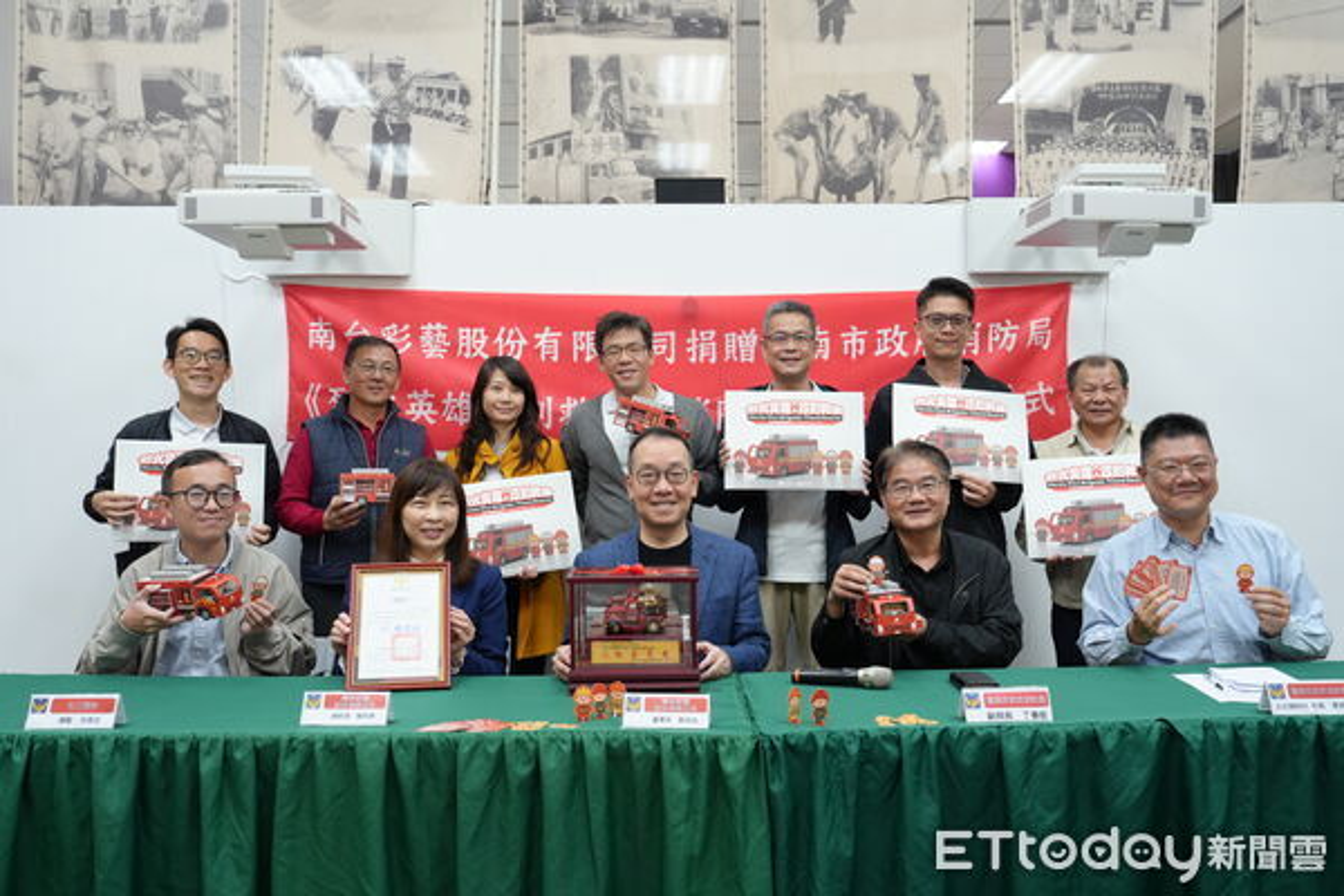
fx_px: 1120
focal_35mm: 30
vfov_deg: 43.6
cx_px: 672
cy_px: 448
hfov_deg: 61.9
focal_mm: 30
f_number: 4.5
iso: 640
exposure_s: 1/60
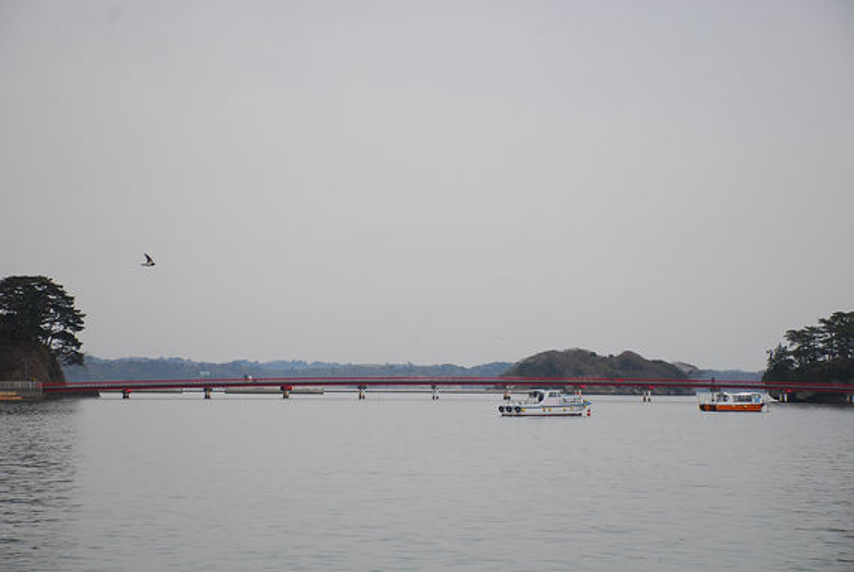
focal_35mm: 93
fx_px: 2210
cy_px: 286
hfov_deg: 21.9
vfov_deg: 14.8
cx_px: 427
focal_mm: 62
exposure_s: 1/800
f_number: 7.1
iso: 200
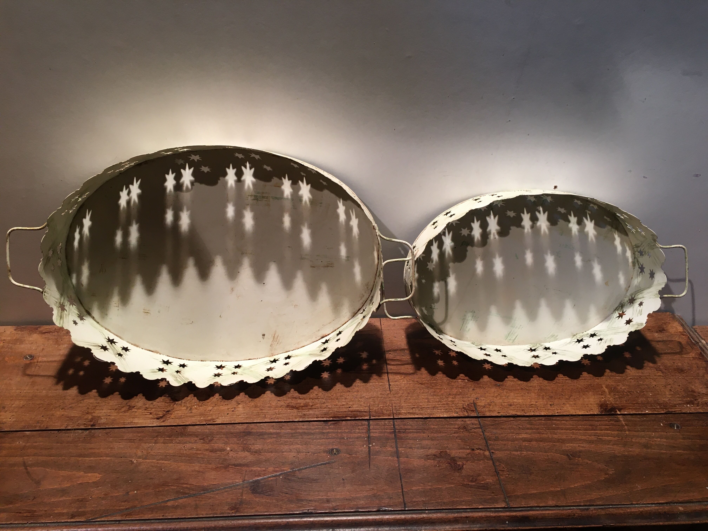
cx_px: 354
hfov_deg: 61.7
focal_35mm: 29
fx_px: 593
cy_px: 266
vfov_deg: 48.2
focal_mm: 4.15
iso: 80
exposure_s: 1/33
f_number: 2.2
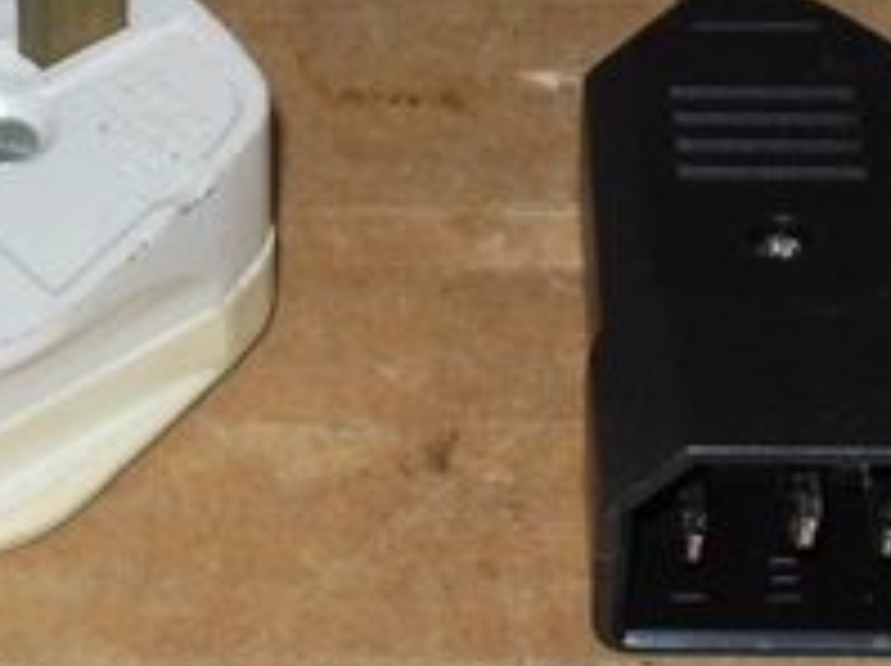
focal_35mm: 129
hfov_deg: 15.2
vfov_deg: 11.5
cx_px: 189
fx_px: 3316
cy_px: 261
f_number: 4.1
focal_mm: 10.2
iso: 125
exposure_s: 1/60
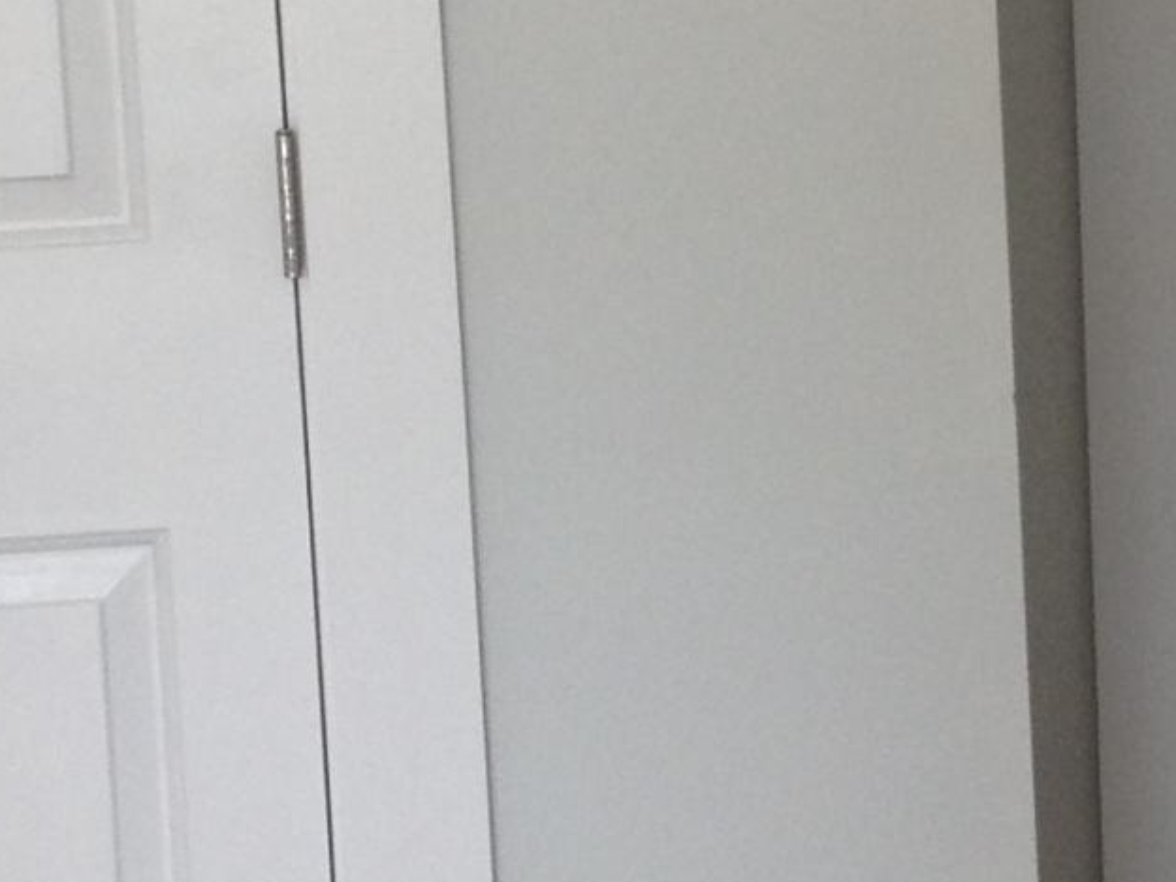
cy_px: 152
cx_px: 1142
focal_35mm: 168
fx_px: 5709
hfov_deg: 11.7
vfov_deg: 8.8
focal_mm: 4.28
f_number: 2.4
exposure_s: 1/35
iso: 50
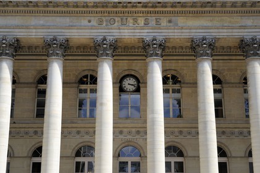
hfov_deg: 32.4
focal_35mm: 62
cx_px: 130
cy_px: 86
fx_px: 447
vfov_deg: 21.9
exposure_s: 1/160
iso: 200
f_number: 13
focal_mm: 62
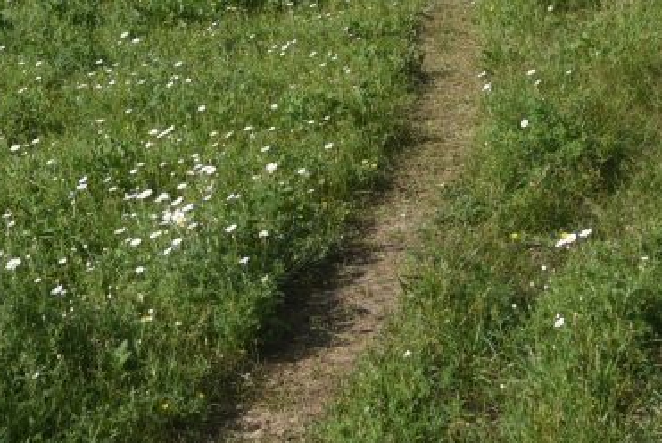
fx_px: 2061
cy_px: -285
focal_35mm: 112
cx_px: 567
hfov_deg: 18.0
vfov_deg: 11.6
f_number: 13
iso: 125
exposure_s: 1/125
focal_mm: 32
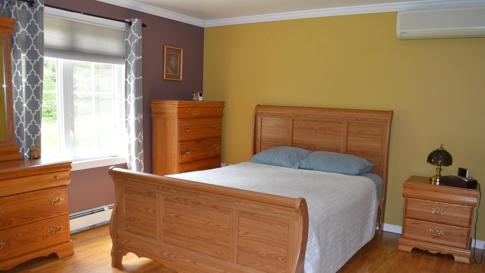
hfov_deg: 66.1
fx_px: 373
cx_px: 244
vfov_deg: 40.0
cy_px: 163
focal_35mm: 29
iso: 400
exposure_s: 1/60
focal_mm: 18
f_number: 4
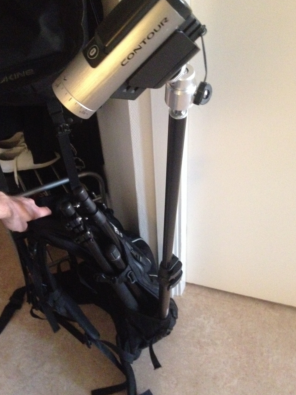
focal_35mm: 39
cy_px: 187
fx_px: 445
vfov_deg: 47.8
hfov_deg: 36.8
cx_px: 137
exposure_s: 1/15
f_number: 2.4
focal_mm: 4.28
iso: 800
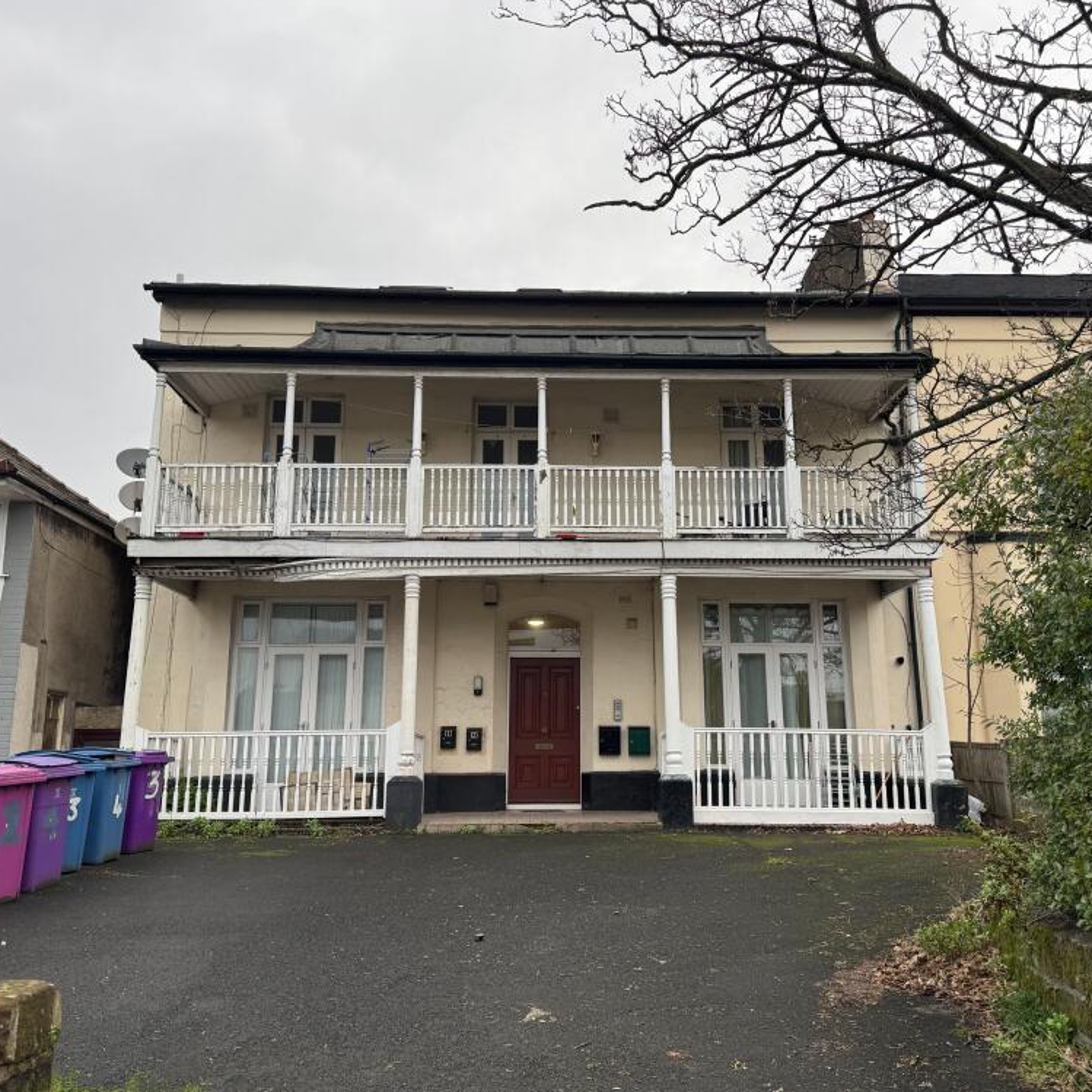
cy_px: 554
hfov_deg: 55.6
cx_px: 586
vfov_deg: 55.6
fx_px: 1035
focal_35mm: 29
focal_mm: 6.76
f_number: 1.78
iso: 80
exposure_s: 1/544
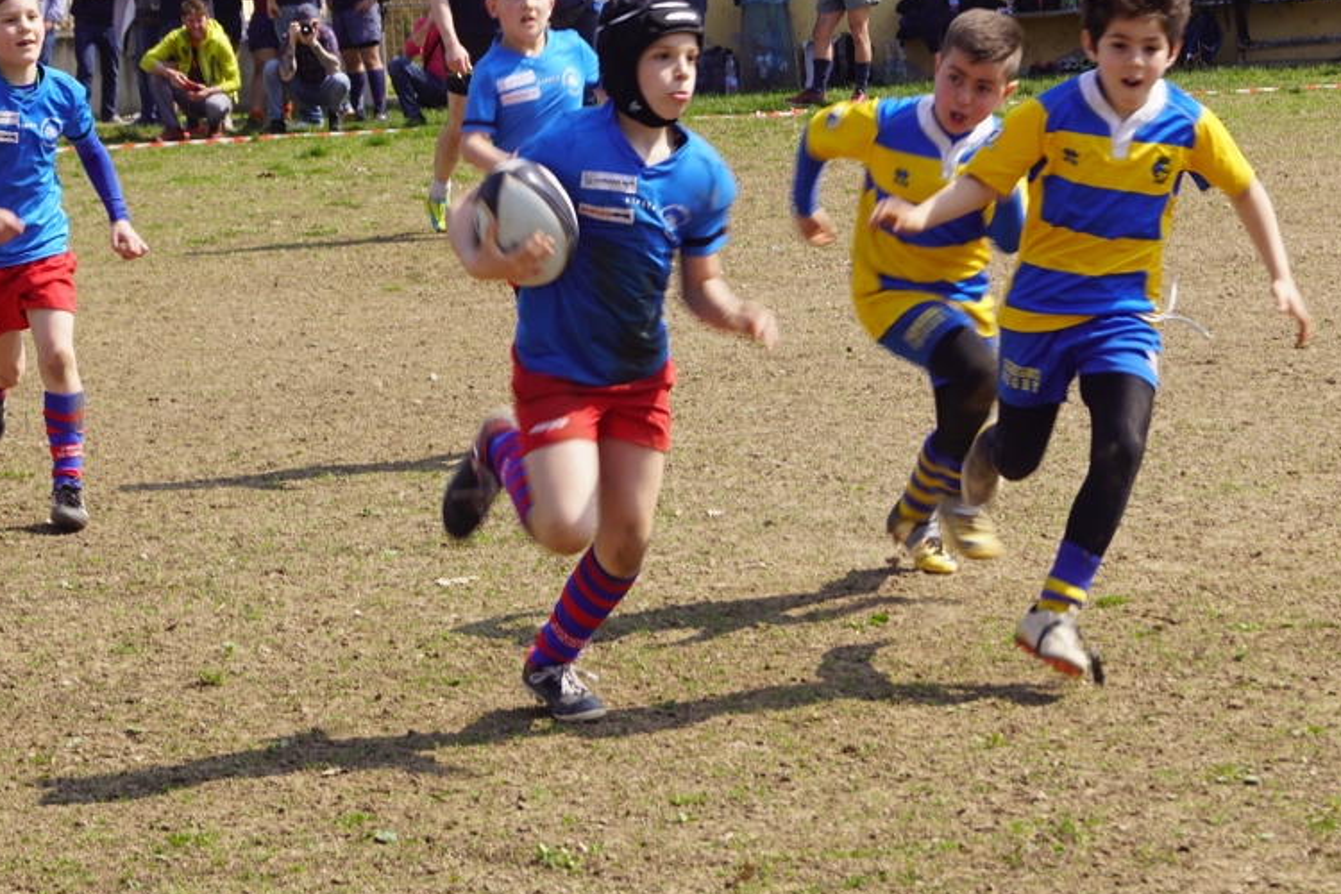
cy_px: 323
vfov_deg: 9.7
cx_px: 878
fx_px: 5246
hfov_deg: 14.5
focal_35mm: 141
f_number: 10
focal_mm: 55
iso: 100
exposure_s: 1/125
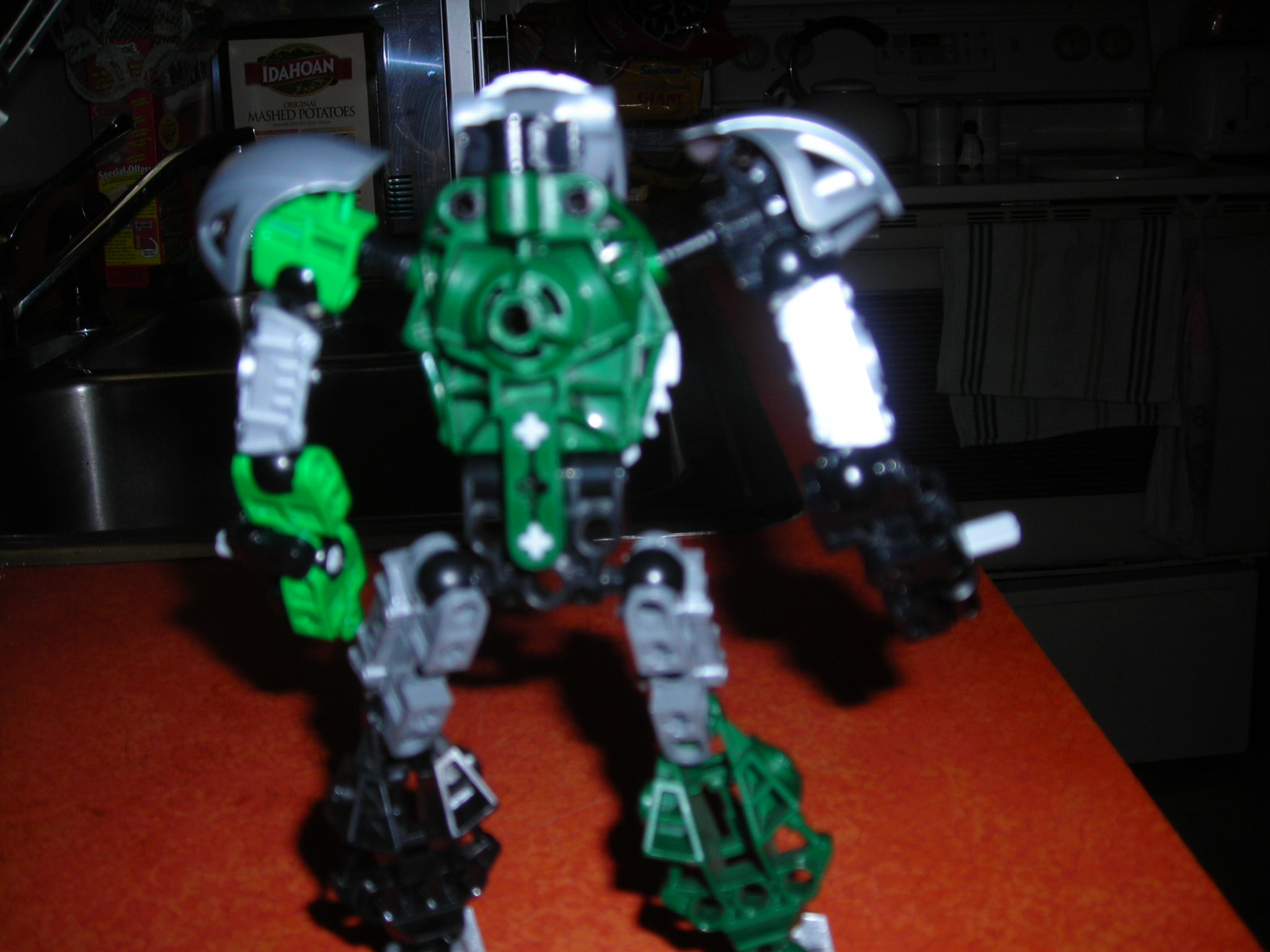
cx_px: 635
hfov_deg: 49.0
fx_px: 1394
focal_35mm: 38
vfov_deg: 37.7
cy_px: 476
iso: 50
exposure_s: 1/60.1
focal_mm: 6.3
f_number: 3.2
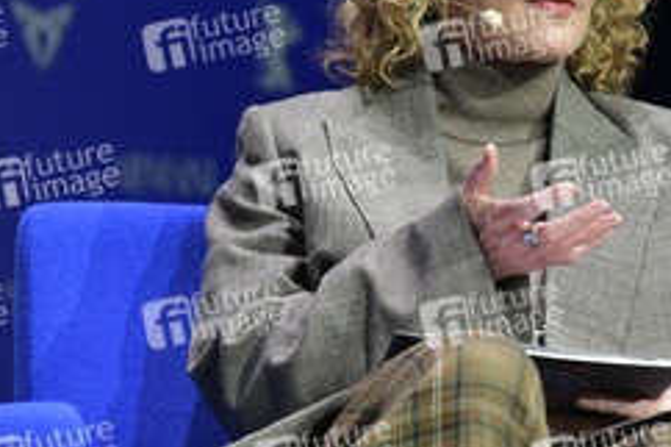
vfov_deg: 3.7
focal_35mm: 372
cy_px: 108
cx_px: 528
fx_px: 6929
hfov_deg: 5.5
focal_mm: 200
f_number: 5.6
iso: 2000
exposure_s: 1/125
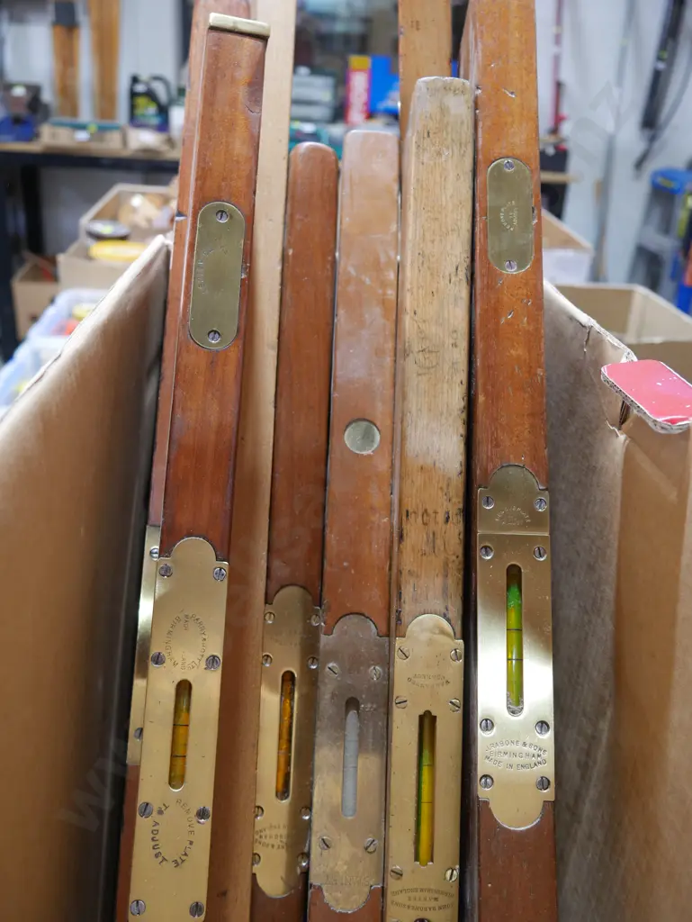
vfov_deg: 56.8
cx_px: 346
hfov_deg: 44.2
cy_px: 461
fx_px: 852
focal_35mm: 32
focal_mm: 16
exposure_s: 1/60
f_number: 3.6
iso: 500
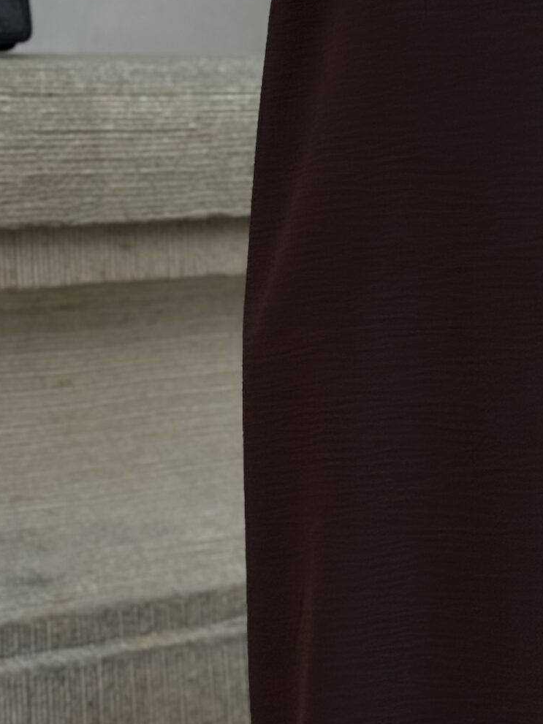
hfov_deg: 11.9
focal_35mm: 124
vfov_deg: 15.9
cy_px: 386
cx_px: 360
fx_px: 2594
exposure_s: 1/146
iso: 80
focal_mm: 6.76
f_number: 1.78
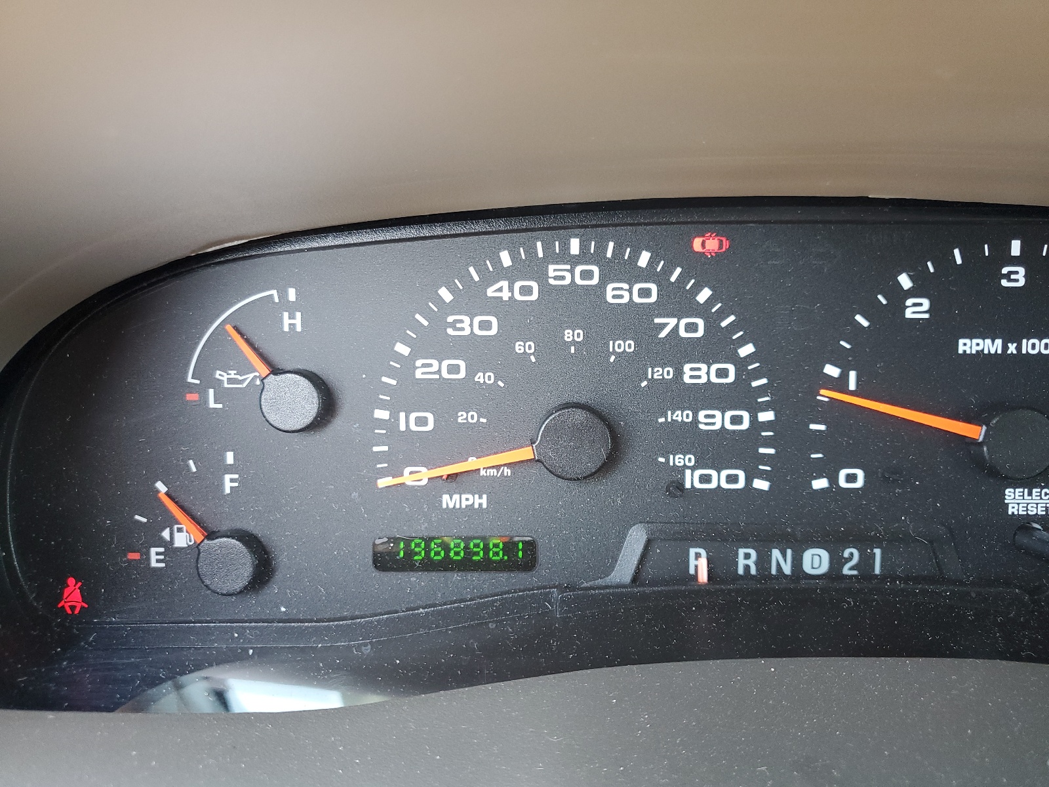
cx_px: 524
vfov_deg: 53.1
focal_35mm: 26
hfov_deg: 67.3
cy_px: 394
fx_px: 788
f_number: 1.5
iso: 98
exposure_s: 1/60.2
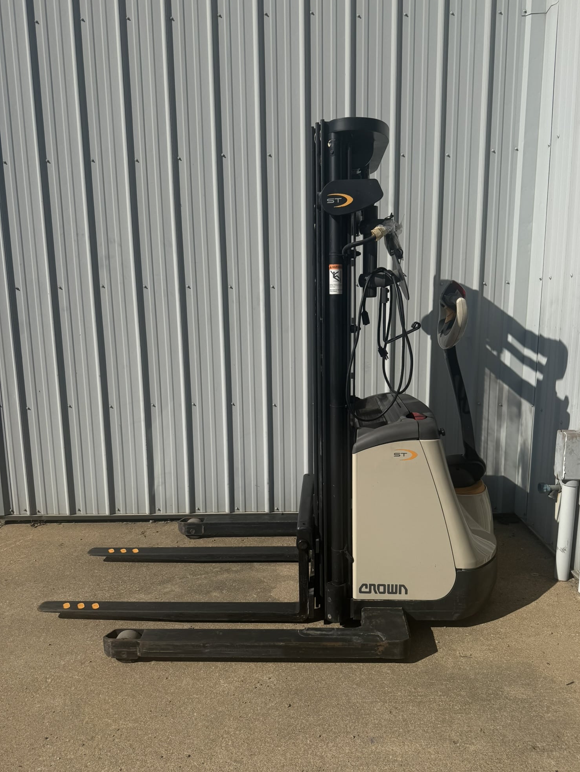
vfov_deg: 69.4
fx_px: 558
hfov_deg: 54.9
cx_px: 302
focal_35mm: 25
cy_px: 396
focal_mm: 6.76
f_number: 1.78
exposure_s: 1/9009
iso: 80
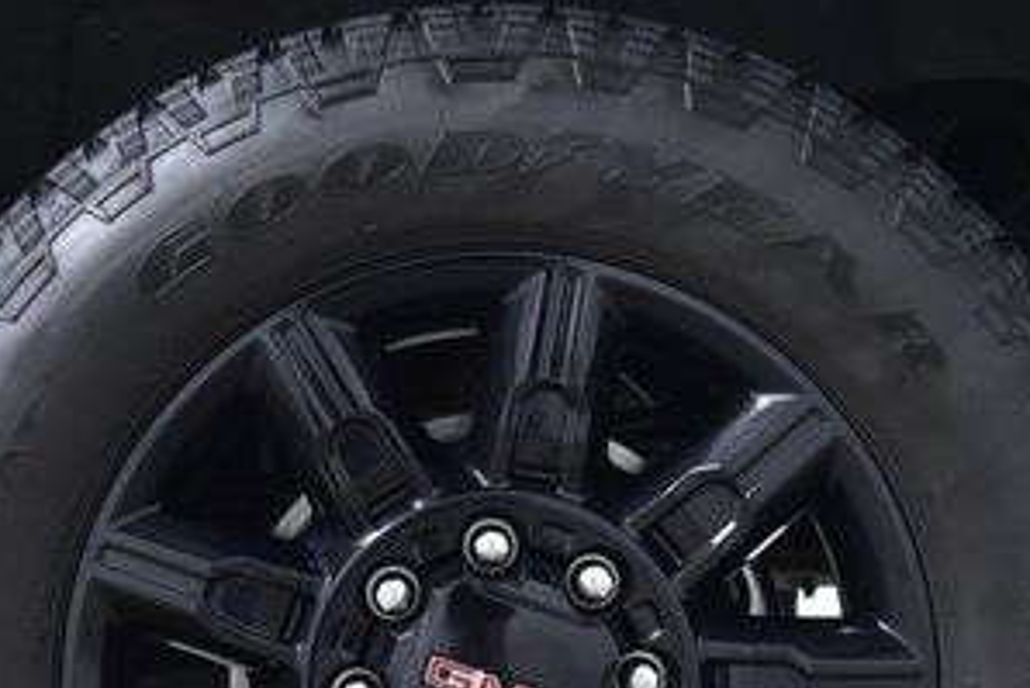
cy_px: 655
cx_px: 487
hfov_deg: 19.8
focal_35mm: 103
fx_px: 2948
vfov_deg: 13.2
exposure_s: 1/15
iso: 1600
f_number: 5.6
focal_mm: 32
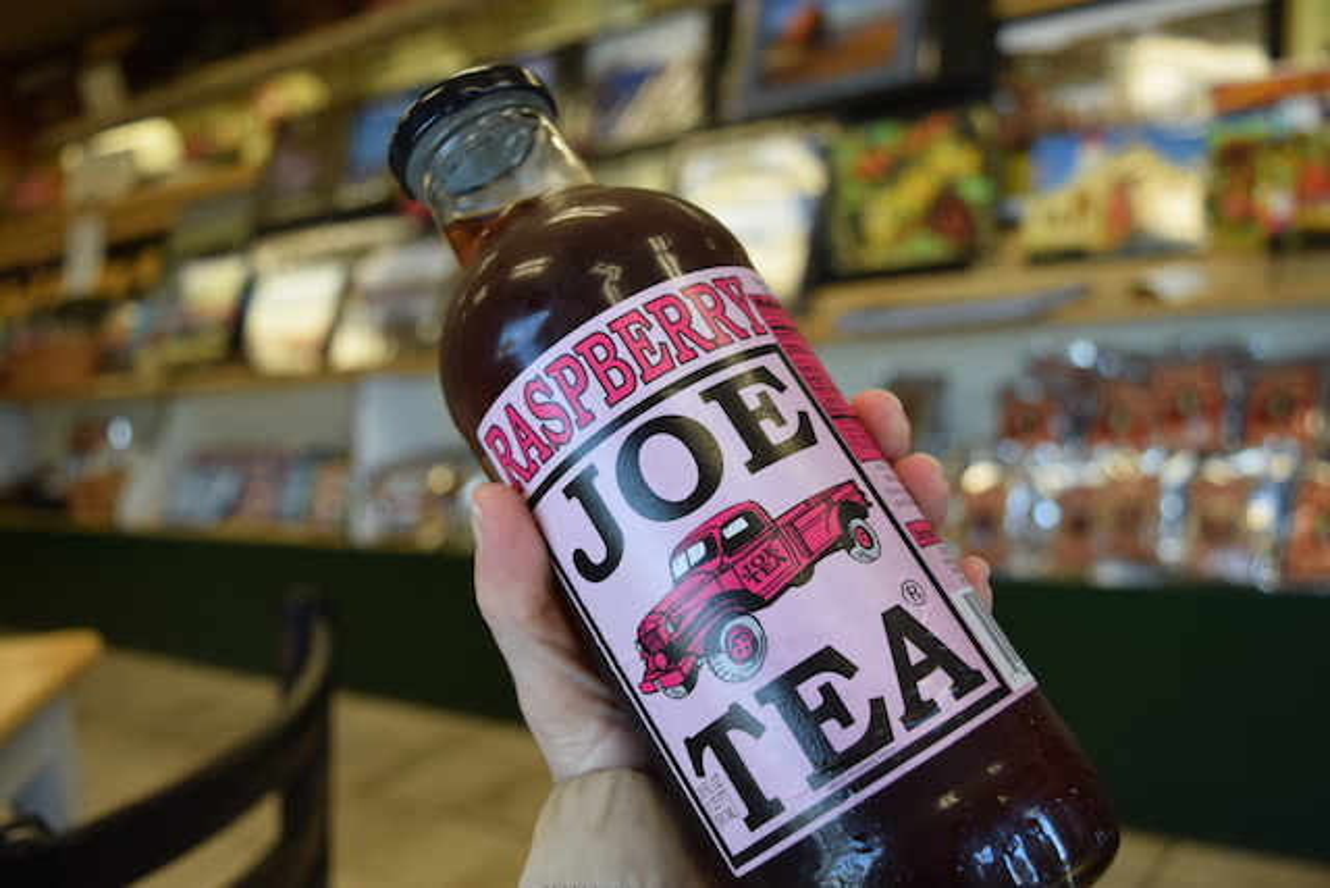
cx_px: 665
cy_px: 444
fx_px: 1386
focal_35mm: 38
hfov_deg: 51.3
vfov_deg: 35.5
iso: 800
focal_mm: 25
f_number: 5
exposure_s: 1/200
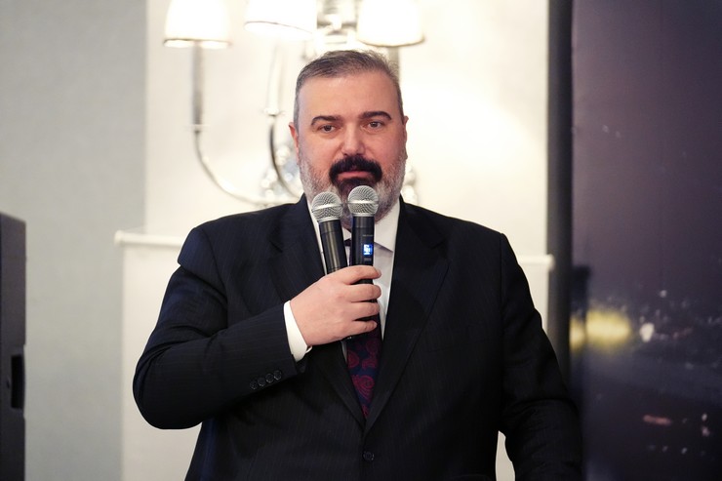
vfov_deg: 9.1
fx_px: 3007
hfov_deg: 13.7
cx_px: 361
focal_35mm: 150
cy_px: 240
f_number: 2.8
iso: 8000
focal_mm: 150
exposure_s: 1/125
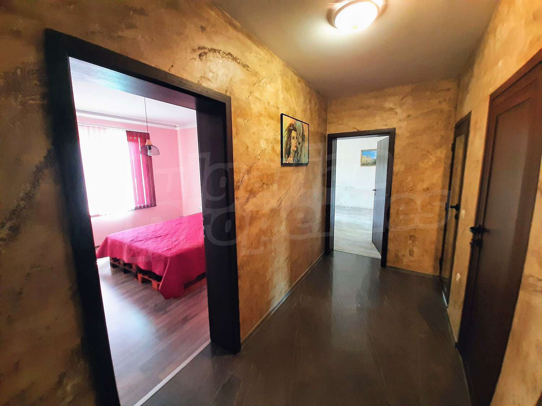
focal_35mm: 13
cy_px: 203
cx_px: 271
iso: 320
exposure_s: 1/25
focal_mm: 1.42
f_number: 2.2
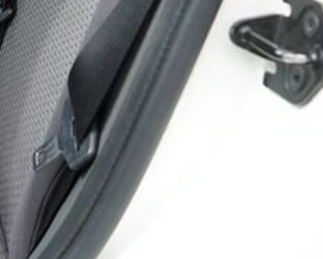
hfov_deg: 16.7
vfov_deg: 15.0
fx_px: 956
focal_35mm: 100
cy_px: -34
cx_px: -214
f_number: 5.6
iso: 100
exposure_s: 1/100
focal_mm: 24
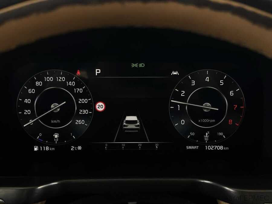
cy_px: 102
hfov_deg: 39.7
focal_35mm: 48
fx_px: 377
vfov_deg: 30.3
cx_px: 136
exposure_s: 1/33
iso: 250
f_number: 1.78
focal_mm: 6.86
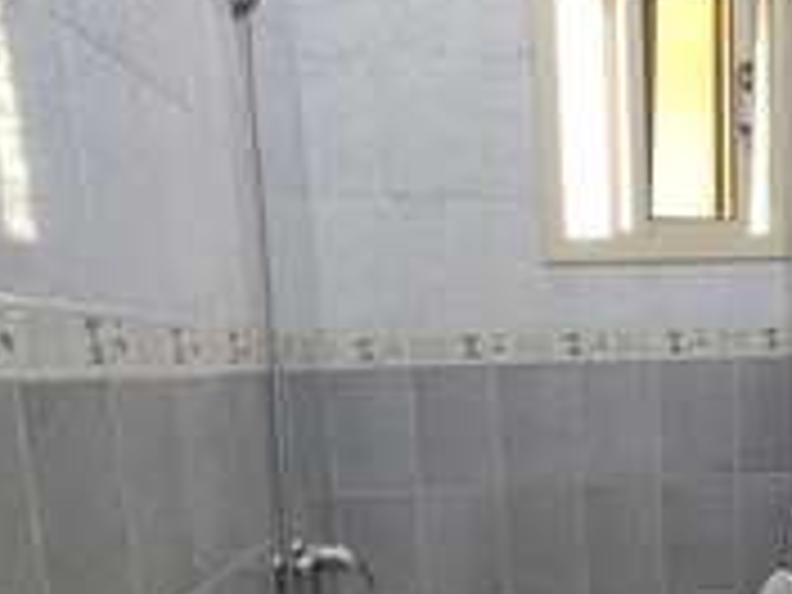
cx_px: 646
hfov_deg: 45.2
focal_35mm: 39
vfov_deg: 34.9
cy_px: 524
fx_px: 892
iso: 400
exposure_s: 1/100
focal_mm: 1.65
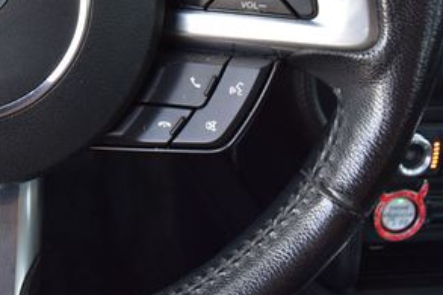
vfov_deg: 22.2
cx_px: -6
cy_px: 9
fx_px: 726
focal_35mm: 59
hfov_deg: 31.3
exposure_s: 1/30
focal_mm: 18
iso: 400
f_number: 7.1
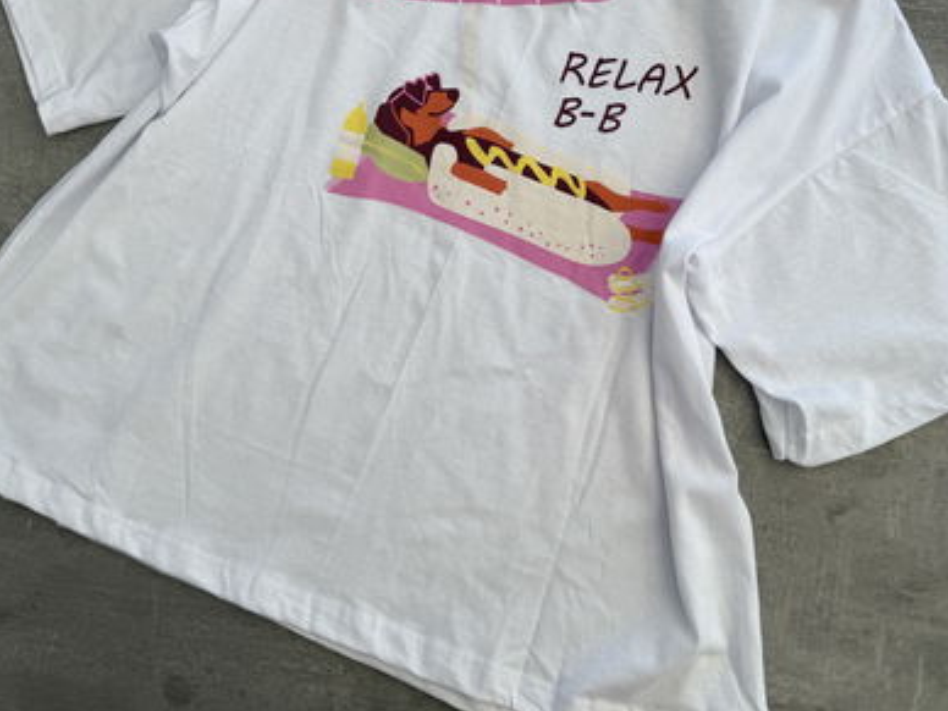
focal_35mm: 33
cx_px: 464
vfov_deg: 41.9
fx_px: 904
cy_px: 192
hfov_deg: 55.3
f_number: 1.78
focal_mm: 6.76
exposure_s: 1/224
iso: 64
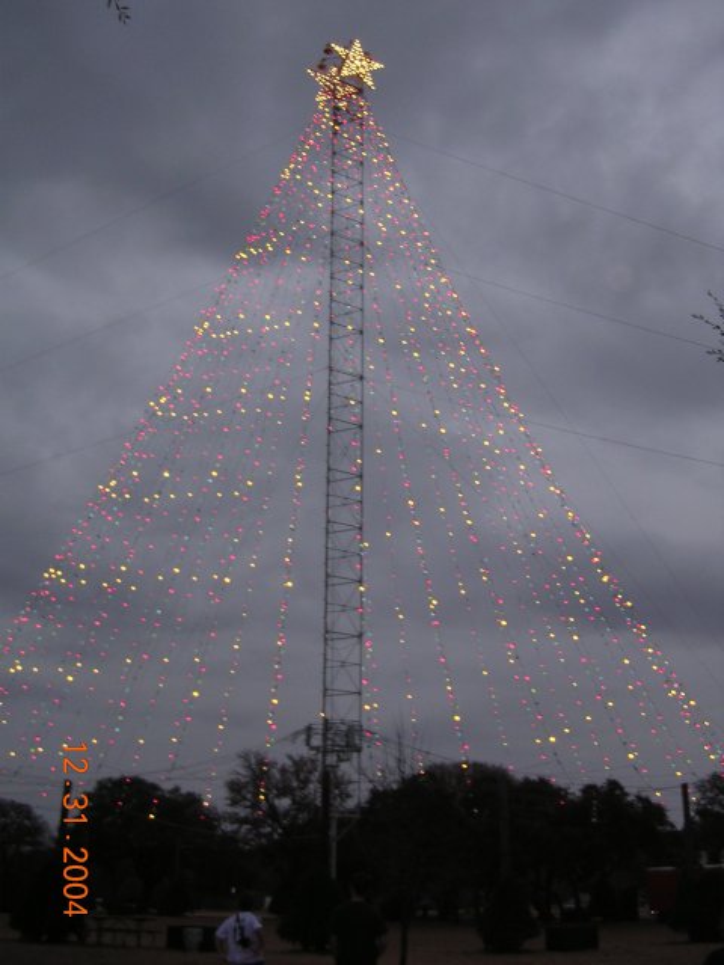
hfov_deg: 37.7
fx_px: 1060
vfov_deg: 49.0
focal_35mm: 38
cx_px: 362
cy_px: 482
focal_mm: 5.8
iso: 113
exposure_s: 1/30
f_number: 2.8
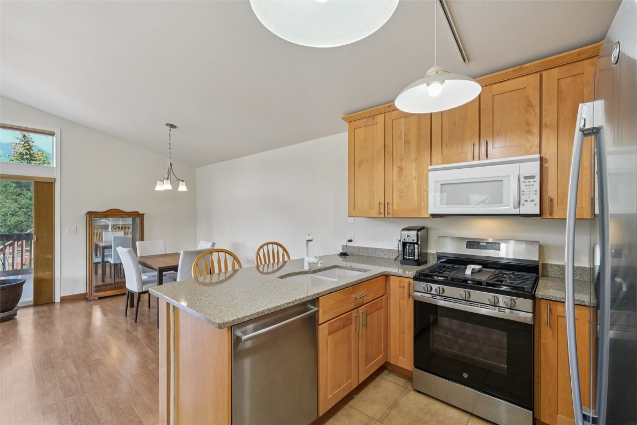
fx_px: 265
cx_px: 318
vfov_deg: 77.3
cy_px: 212
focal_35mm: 15
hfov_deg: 100.4
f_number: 8
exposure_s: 1/20
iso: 800
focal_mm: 10
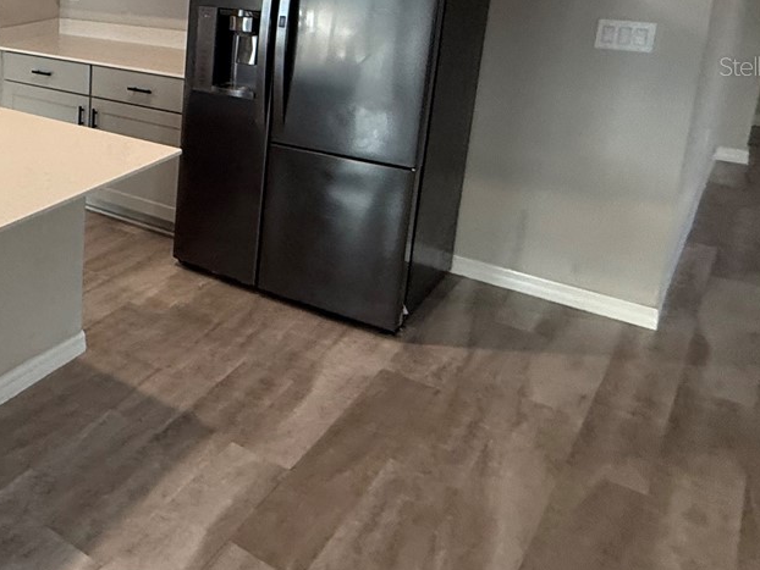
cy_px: 66
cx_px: -143
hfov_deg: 38.5
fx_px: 791
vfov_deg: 37.3
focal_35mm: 36
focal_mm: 2.22
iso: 250
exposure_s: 1/120
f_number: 2.2
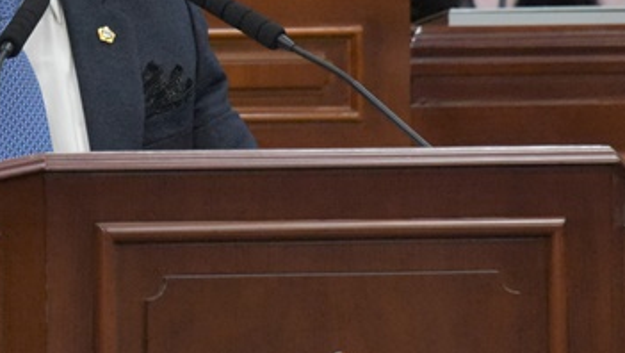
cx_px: -68
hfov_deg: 3.1
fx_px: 11377
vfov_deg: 1.8
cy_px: -38
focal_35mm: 686
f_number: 9
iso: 8000
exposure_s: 1/250
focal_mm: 230
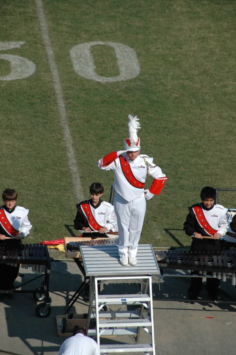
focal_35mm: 300
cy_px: 178
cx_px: 118
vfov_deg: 6.9
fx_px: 2958
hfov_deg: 4.6
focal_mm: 200
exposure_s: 1/800
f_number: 7.1
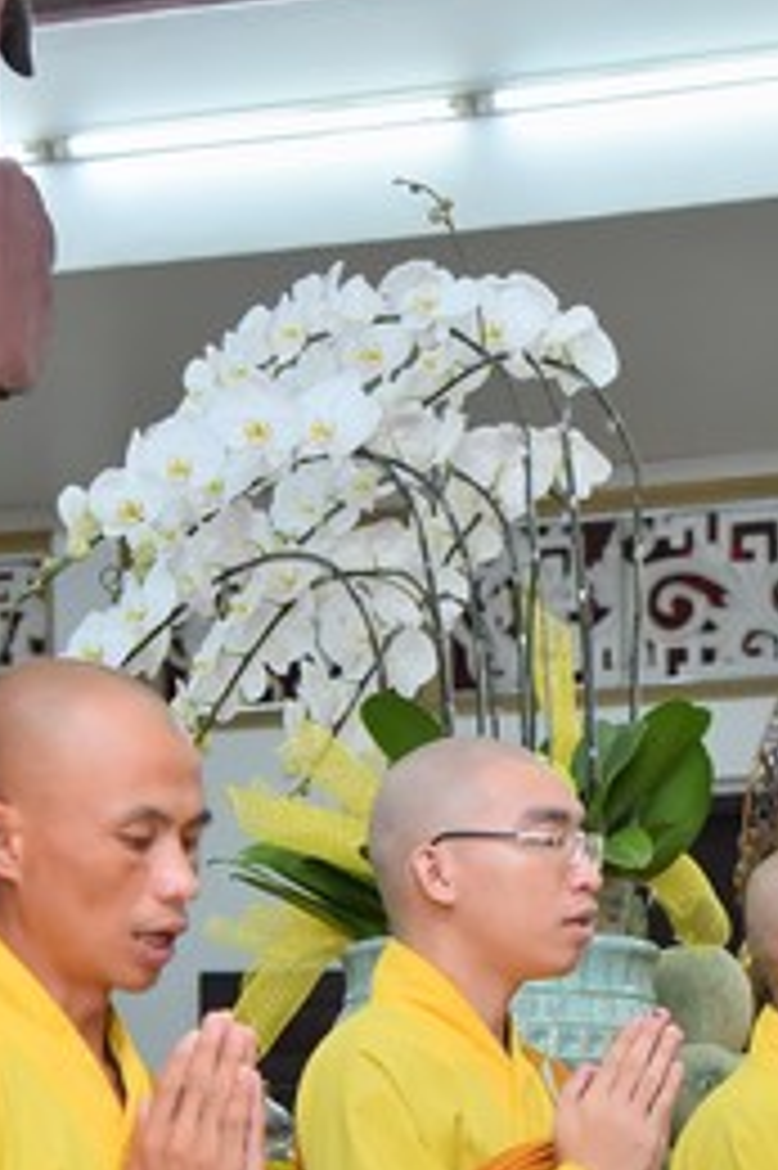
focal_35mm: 130
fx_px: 4219
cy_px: 1130
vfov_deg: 15.5
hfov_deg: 10.4
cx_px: 780
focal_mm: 52
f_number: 5.6
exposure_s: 1/100
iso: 1600
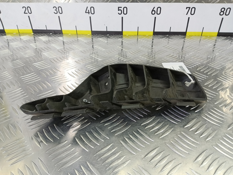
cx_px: 116
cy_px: 88
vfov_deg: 58.9
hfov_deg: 73.9
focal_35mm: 23
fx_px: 155
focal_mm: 4.11
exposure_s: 1/50
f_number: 1.6
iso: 150
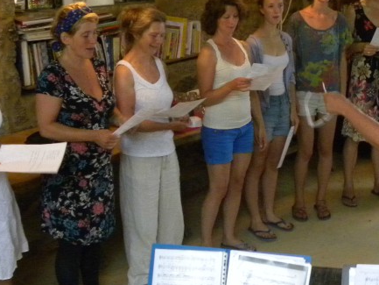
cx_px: 240
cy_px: 210
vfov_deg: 29.8
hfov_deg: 39.4
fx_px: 526
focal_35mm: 48
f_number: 2.8
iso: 400
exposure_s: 1/40.3
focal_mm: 4.6
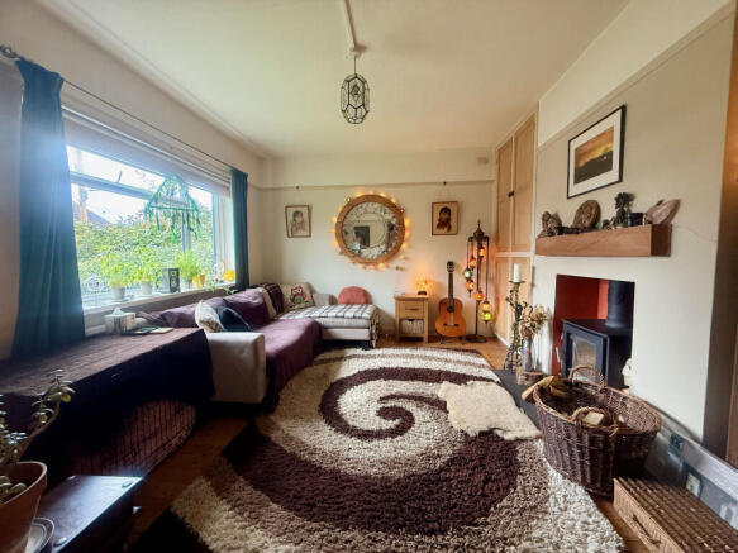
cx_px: 369
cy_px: 276
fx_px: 298
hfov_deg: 102.1
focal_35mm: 14
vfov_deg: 85.7
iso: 250
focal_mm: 2.22
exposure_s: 1/50
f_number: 2.2
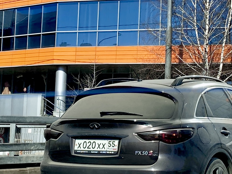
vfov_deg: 38.3
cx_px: 155
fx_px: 248
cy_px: 113
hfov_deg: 49.3
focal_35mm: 37
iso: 32
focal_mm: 4.25
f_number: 1.8
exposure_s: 1/1996
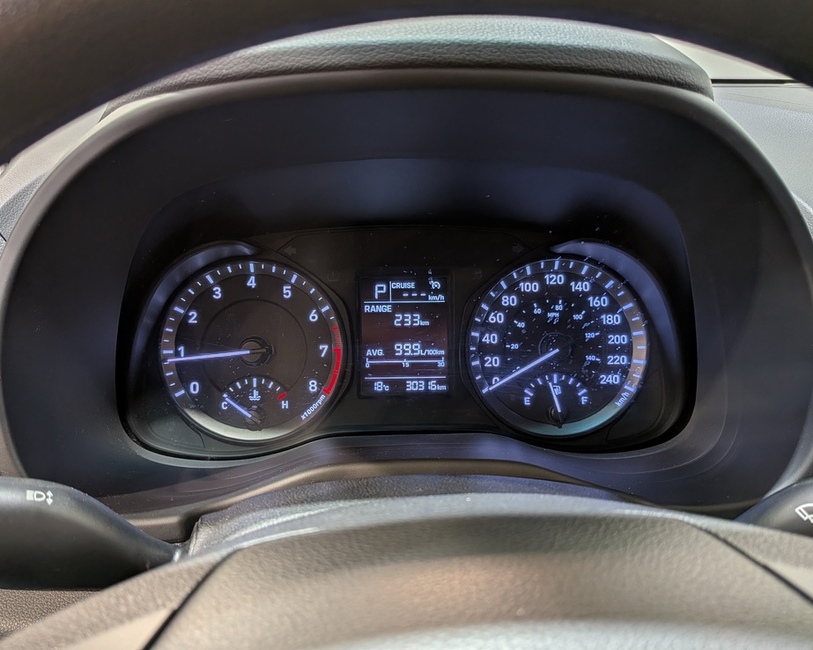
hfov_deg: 66.0
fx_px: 625
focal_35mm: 26
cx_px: 387
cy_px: 333
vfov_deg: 54.9
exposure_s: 1/46.4
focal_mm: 4.53
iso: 26
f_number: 1.7
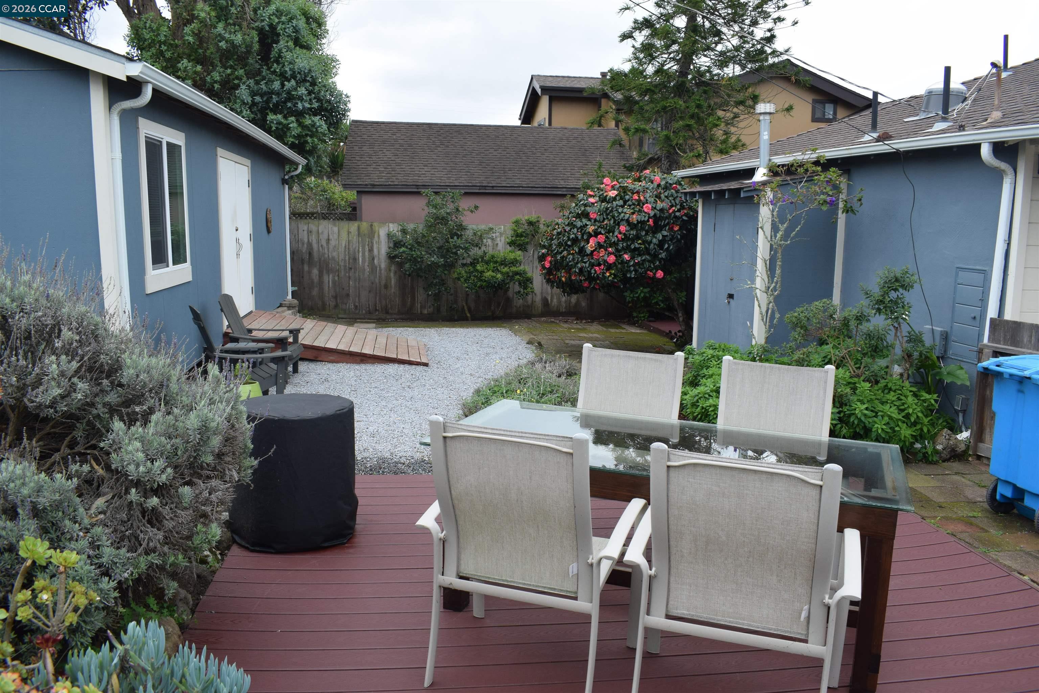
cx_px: 520
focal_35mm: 27
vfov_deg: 47.9
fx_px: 779
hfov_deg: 67.4
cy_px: 346
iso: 360
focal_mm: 18
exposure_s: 1/250
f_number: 8
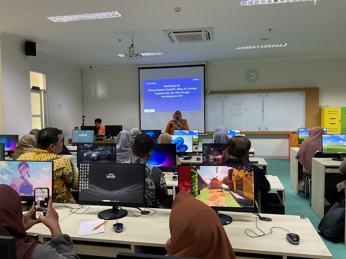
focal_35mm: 29
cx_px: 173
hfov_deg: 61.7
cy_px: 130
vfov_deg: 48.2
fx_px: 290
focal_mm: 3
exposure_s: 1/50
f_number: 1.8
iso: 160
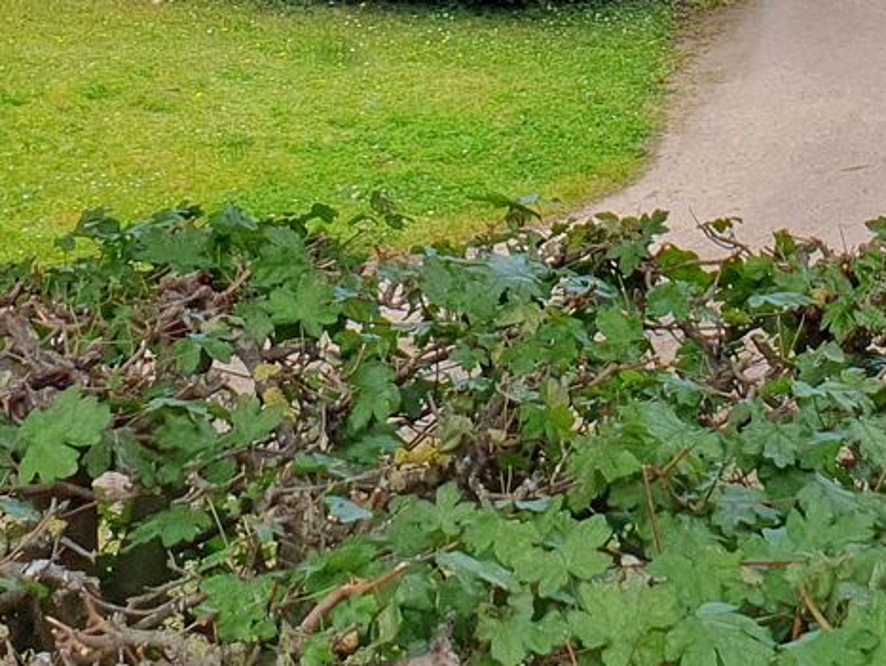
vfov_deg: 15.3
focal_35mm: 89
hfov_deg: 21.3
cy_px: -349
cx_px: 865
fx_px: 2280
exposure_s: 1/413
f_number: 2.4
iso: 50
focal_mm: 4.3
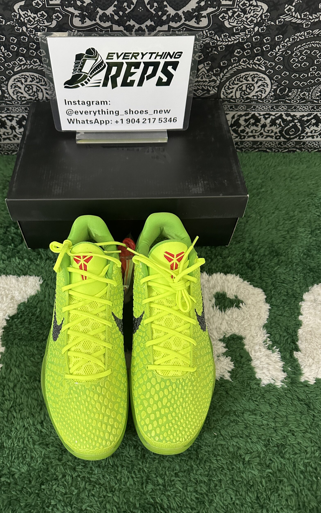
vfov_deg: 70.4
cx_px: 131
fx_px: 364
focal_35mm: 26
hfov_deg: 47.4
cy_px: 261
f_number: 1.78
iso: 500
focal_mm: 6.86
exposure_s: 1/60
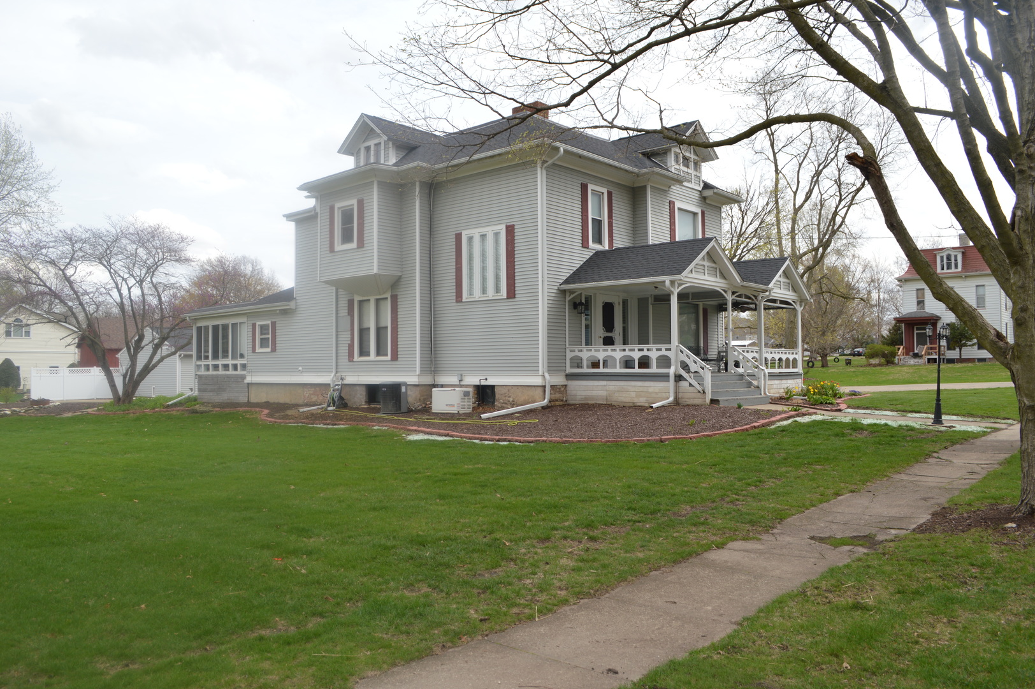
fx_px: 776
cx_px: 518
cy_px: 344
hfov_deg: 67.4
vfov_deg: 47.9
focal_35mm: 27
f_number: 7.1
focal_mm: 18
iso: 100
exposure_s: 1/200
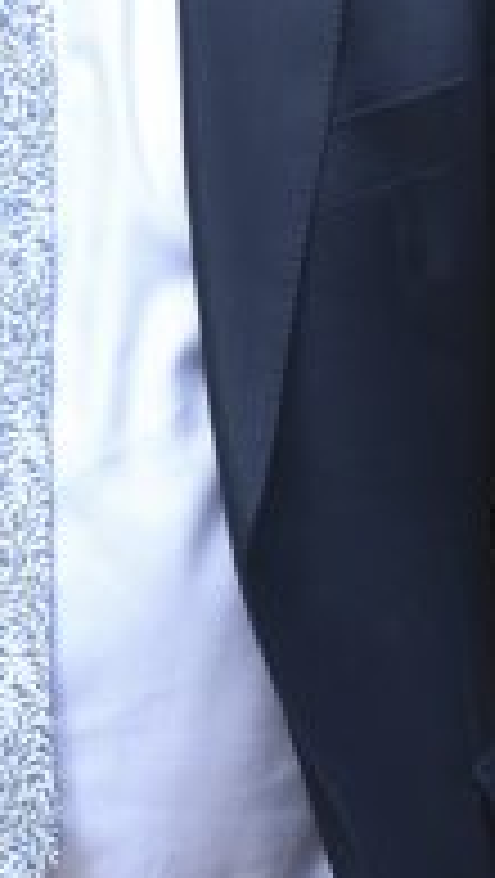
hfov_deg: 1.7
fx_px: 16857
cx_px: -50
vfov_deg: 3.0
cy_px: -95
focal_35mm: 724
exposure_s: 1/320
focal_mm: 200
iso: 640
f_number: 14
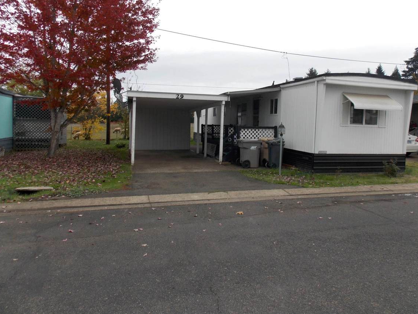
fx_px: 314
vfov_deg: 53.0
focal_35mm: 26
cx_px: 220
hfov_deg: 67.3
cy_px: 141
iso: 80
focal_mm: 4
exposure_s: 1/400
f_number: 3.1
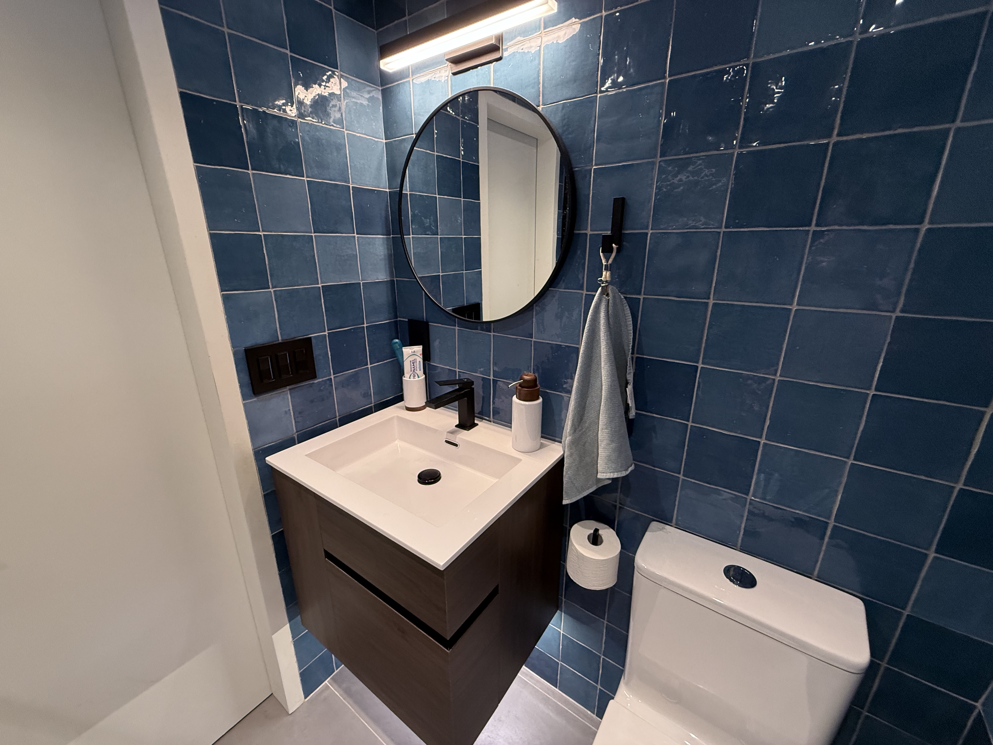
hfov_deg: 102.1
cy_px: 372
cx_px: 496
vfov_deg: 85.7
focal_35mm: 14
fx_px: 402
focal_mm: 2.22
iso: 320
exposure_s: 1/120
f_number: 2.2
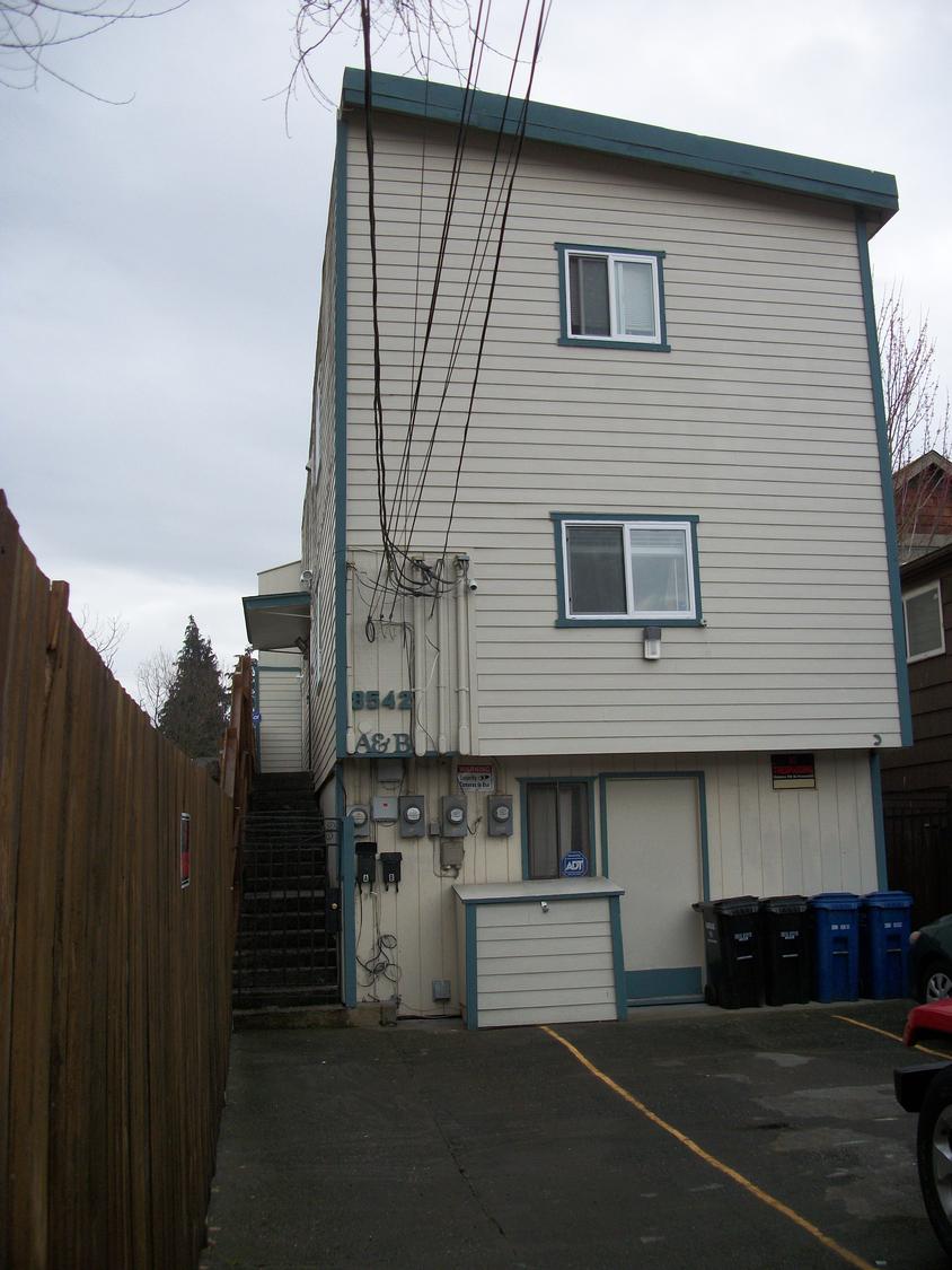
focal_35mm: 32
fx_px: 1173
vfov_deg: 56.8
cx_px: 476
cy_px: 635
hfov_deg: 44.2
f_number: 2.9
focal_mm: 5.7
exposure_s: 1/320
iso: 80
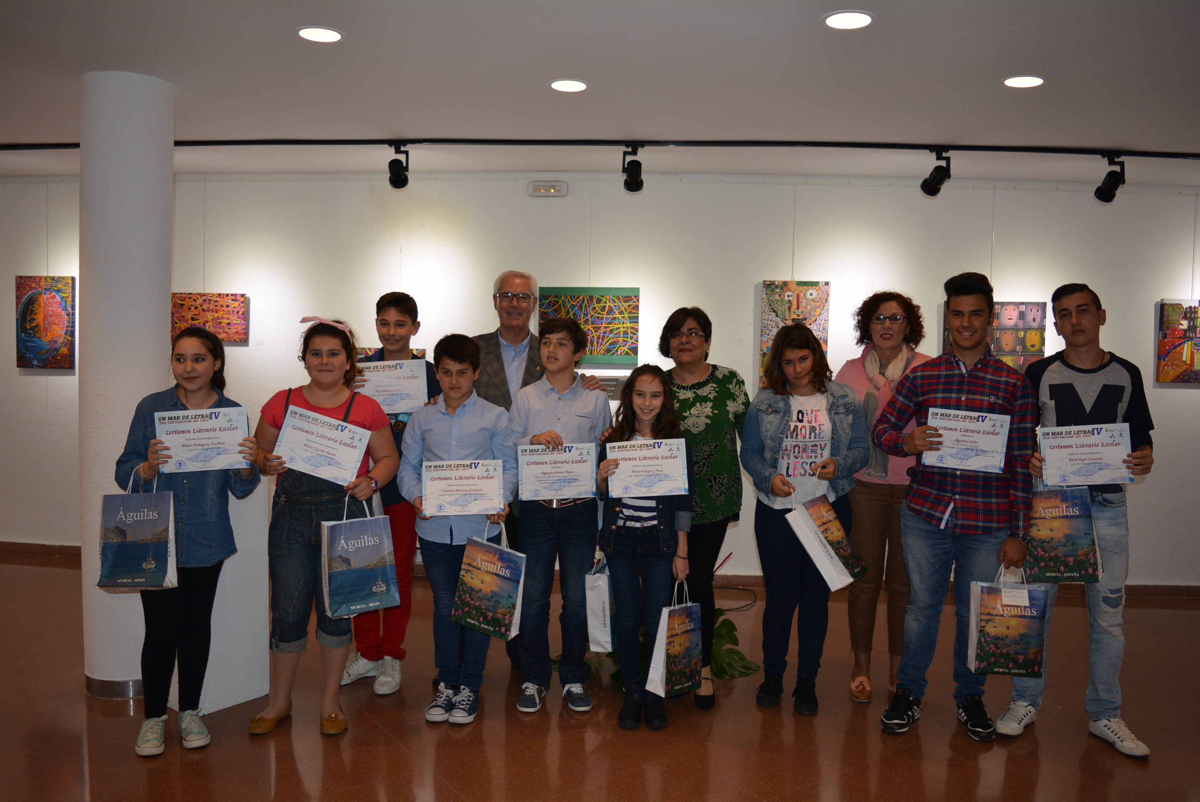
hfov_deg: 67.3
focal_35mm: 27
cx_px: 600
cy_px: 401
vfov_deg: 48.0
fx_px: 901
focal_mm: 18
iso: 400
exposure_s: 1/125
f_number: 3.5
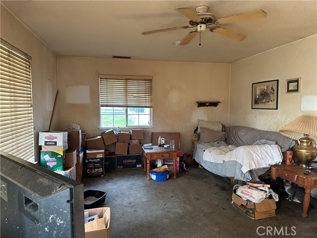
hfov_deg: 71.6
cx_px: 158
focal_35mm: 24
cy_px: 119
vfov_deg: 56.8
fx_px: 220
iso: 500
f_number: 1.78
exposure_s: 1/60
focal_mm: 6.86
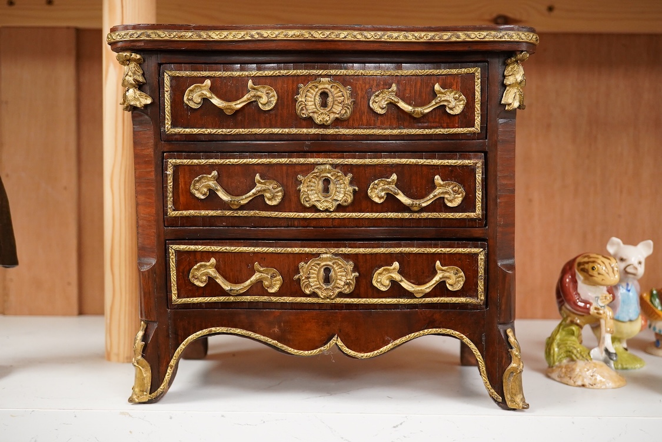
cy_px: 221
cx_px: 331
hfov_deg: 43.6
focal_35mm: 45
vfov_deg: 29.9
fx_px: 827
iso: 2500
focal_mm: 30
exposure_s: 1/160
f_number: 7.1
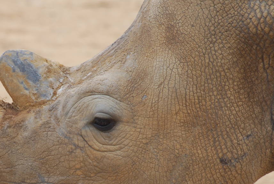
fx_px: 6386
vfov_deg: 1.6
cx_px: 46
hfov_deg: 2.5
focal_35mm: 838
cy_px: 132
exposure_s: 1/125
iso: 180
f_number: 8
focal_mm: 300
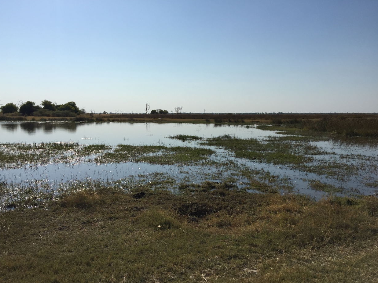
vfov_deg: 46.8
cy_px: 145
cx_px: 187
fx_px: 328
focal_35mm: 30
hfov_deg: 60.0
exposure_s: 1/4950
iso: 32
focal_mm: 4.15
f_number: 2.2
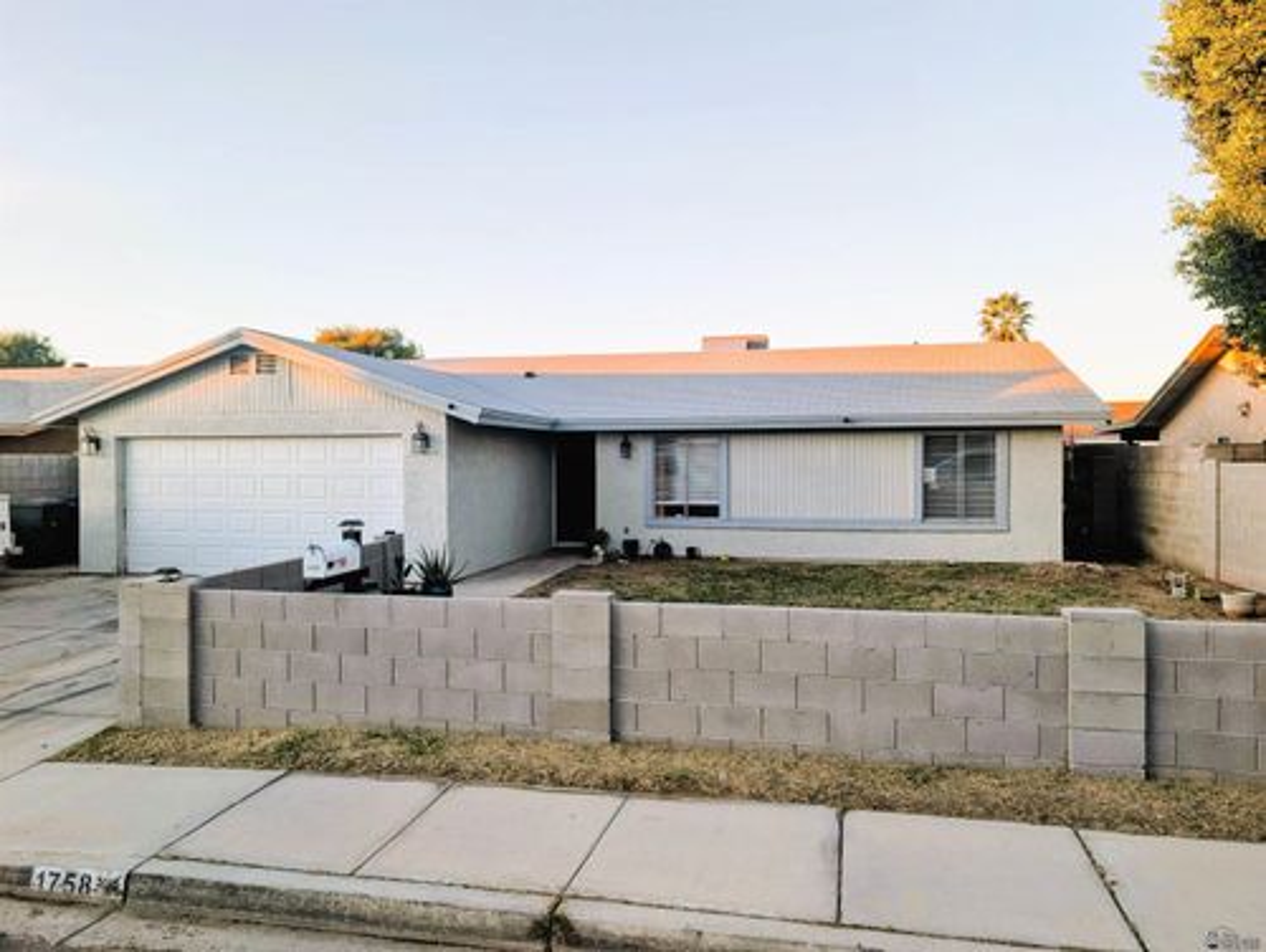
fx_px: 879
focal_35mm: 24
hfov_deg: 71.5
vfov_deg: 56.9
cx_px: 633
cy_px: 476
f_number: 1.68
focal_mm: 6.9
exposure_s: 1/87
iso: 21
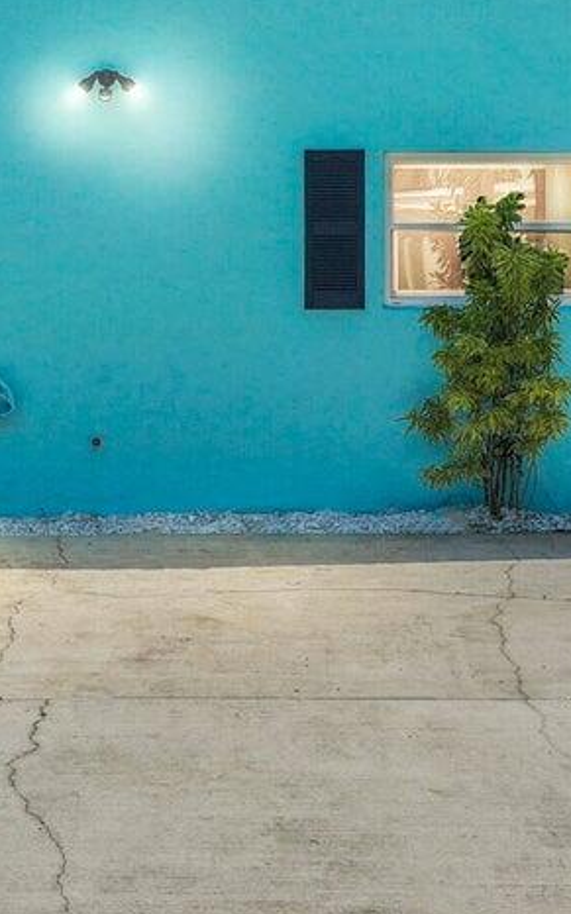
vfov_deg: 21.9
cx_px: 120
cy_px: 239
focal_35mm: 94
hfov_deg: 13.8
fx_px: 2342
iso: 100
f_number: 4.5
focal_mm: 10.26
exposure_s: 1/1600
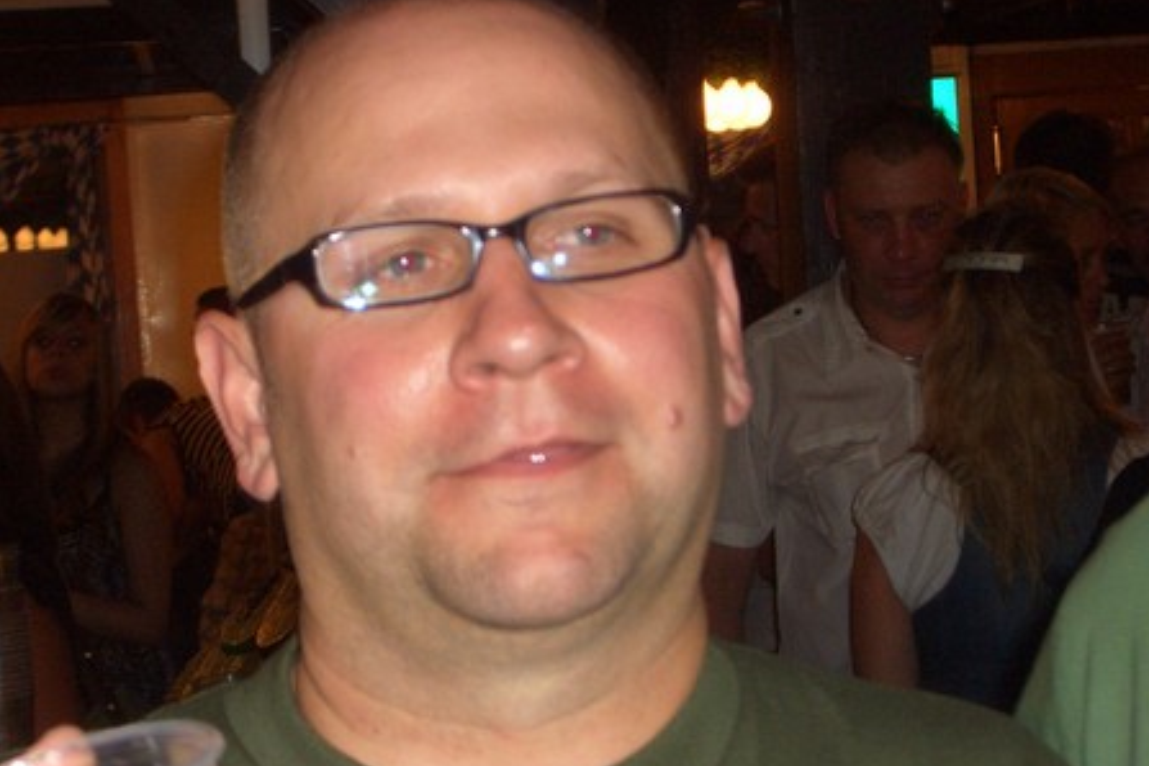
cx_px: 576
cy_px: 344
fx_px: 3511
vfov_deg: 12.5
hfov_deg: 18.6
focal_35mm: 110
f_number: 4.8
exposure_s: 1/60
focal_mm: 17.4
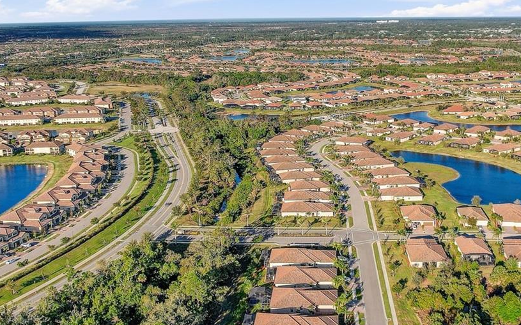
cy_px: 166
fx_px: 625
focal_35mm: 44
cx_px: 305
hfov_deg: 45.1
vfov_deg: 29.2
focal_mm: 8.4
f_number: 2.8
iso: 130
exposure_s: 1/2000
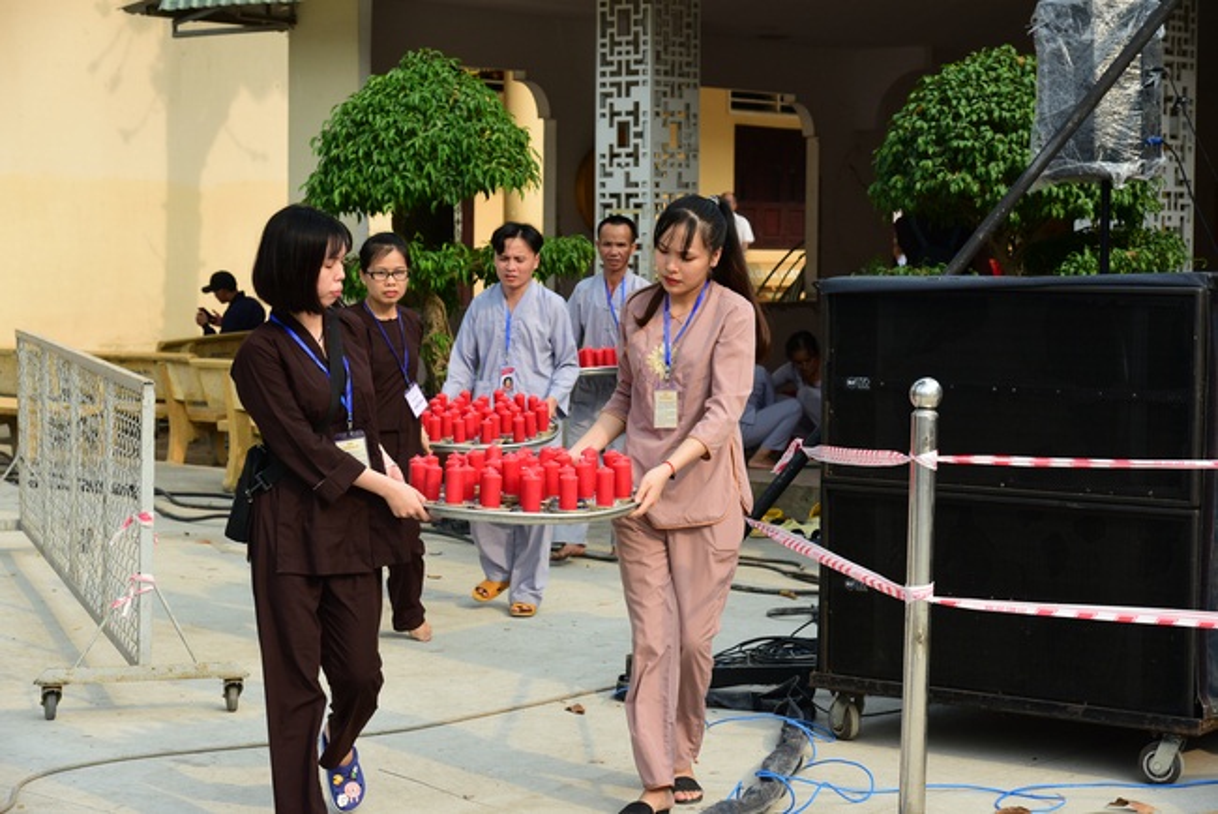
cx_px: 609
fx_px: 2369
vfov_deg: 19.5
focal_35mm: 70
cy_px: 407
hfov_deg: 28.8
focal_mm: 70
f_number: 6.3
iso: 320
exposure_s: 1/320
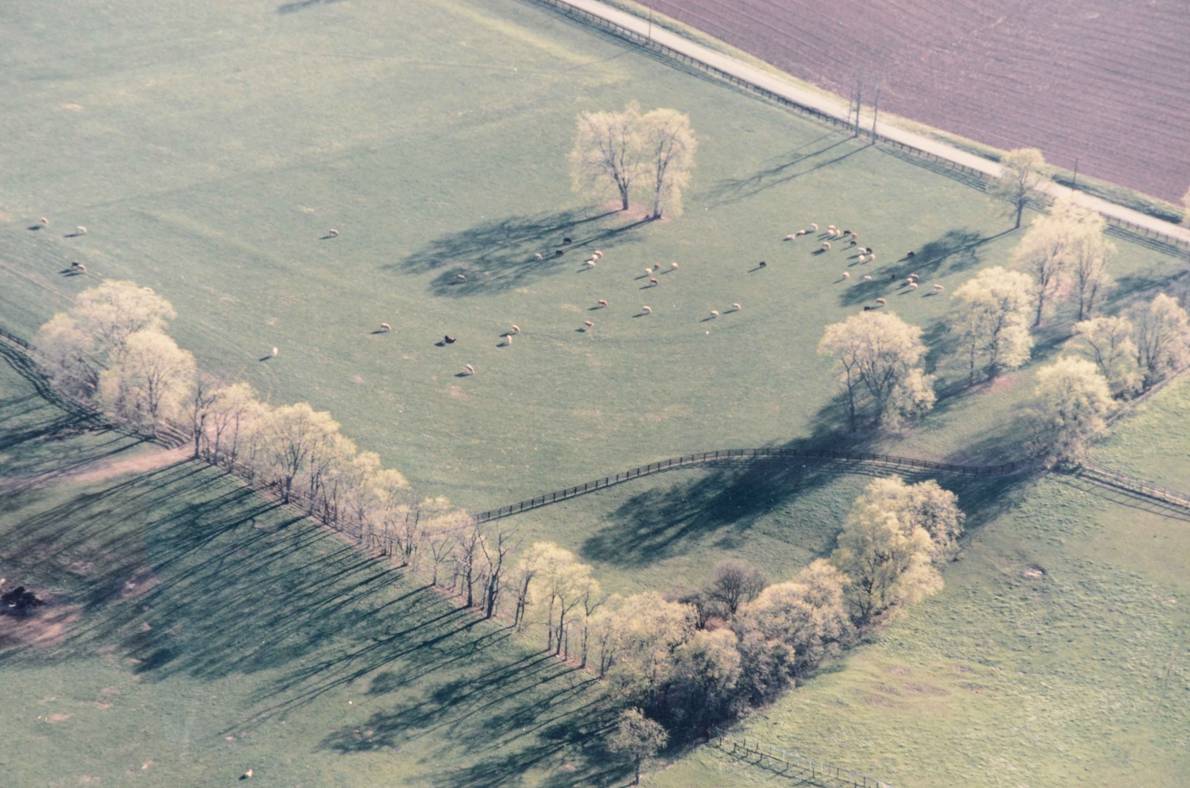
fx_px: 4552
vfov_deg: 9.9
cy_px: 394
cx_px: 595
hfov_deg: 14.9
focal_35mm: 138
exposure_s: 1/80
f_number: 9
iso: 400
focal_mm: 92
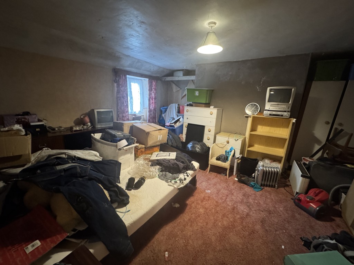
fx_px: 143
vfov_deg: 85.7
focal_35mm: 14
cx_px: 177
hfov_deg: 102.1
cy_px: 132
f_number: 2.2
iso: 1000
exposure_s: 1/50
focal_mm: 2.22
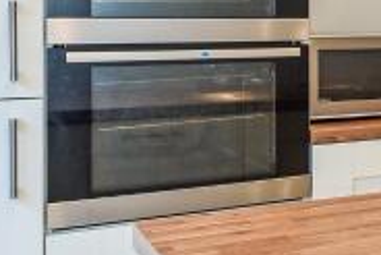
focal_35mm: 78
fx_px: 826
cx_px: 781
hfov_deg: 17.6
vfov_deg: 17.4
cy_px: 44
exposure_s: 1/100
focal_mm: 14
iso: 400
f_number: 7.1
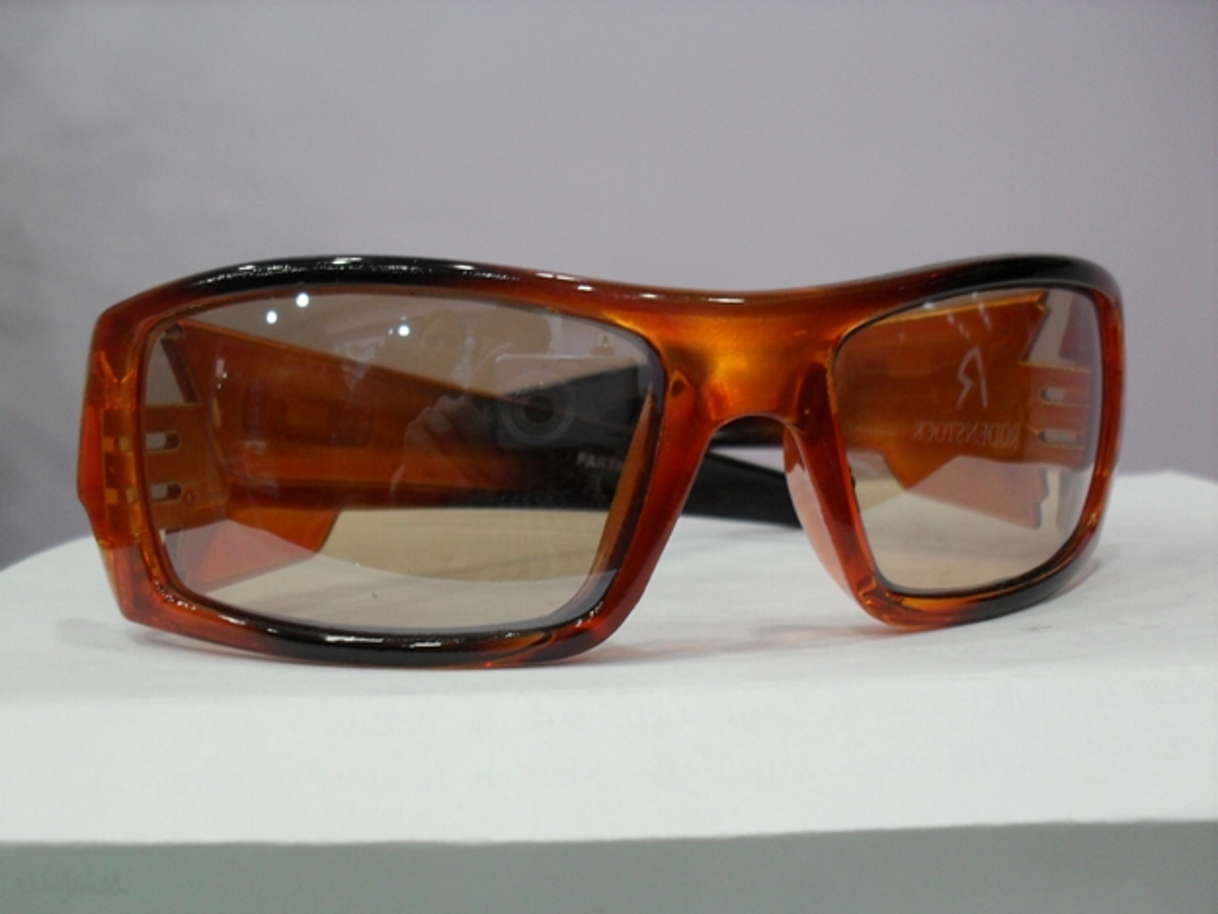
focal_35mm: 38
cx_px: 609
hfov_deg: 49.0
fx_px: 1337
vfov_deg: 37.7
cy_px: 457
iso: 100
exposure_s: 1/30
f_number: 2.8
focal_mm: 6.3
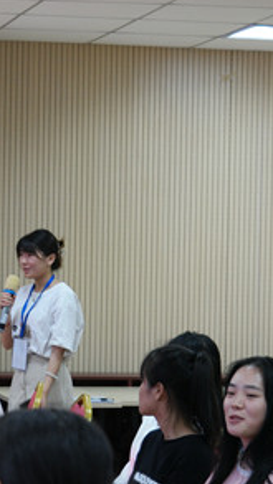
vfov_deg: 14.3
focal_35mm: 150
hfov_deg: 8.1
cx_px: 27
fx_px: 1929
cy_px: 257
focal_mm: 55
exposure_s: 1/50
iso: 1600
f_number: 5.6
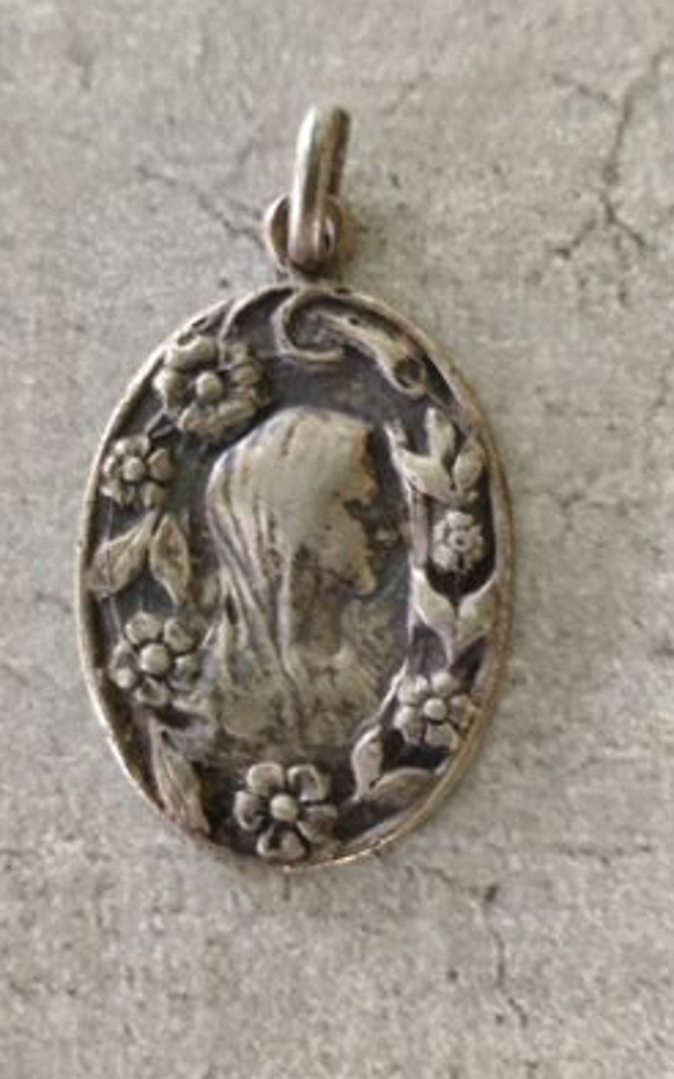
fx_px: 2941
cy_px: 537
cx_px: 312
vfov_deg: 20.8
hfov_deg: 13.1
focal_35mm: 100
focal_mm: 6.19
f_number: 1.65
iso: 1250
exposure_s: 1/25
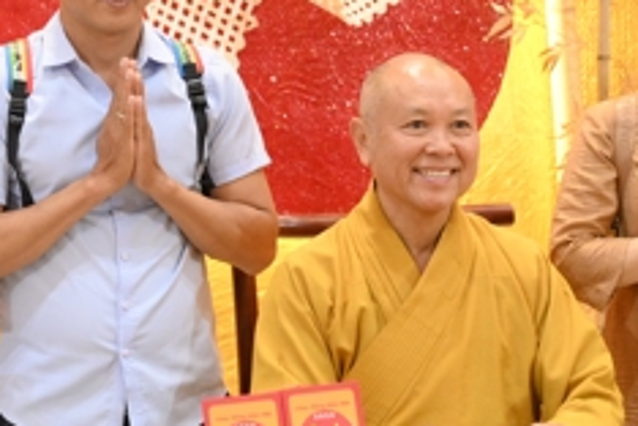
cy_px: 101
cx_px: 308
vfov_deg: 11.2
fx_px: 2162
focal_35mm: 122
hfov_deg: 16.8
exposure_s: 1/250
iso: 5000
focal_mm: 44
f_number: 4
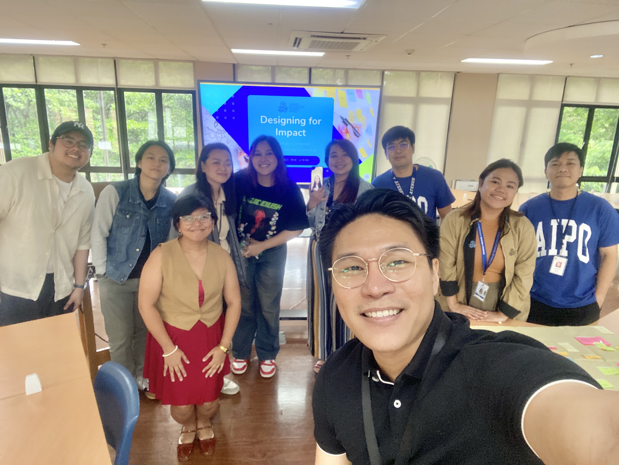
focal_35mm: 23
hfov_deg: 73.9
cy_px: 232
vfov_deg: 58.9
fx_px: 411
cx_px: 310
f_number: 2.2
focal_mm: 2.71
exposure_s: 1/40
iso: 400
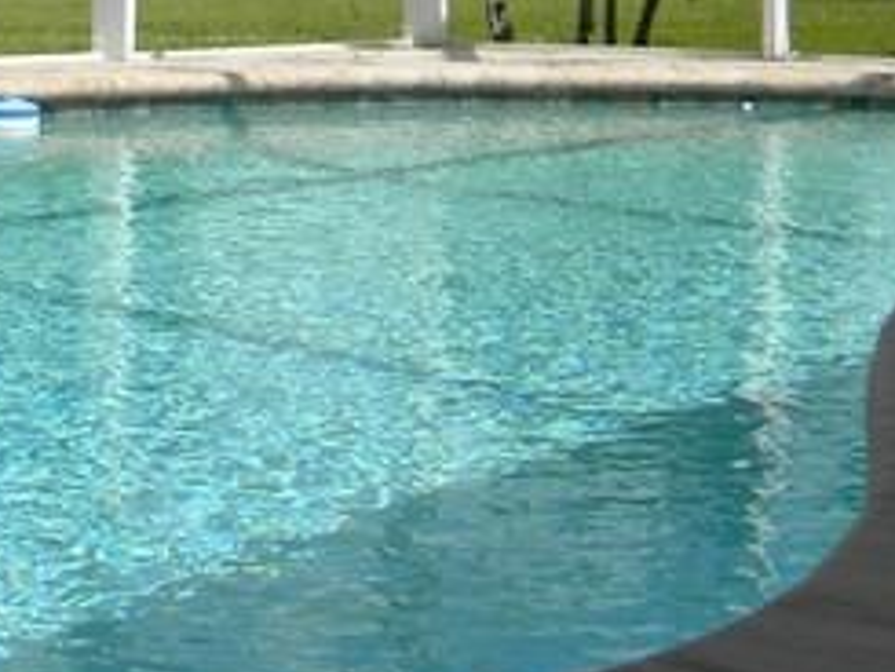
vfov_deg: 12.0
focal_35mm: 117
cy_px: -387
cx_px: -172
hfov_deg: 16.2
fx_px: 3027
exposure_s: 1/220
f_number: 7
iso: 80
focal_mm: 5
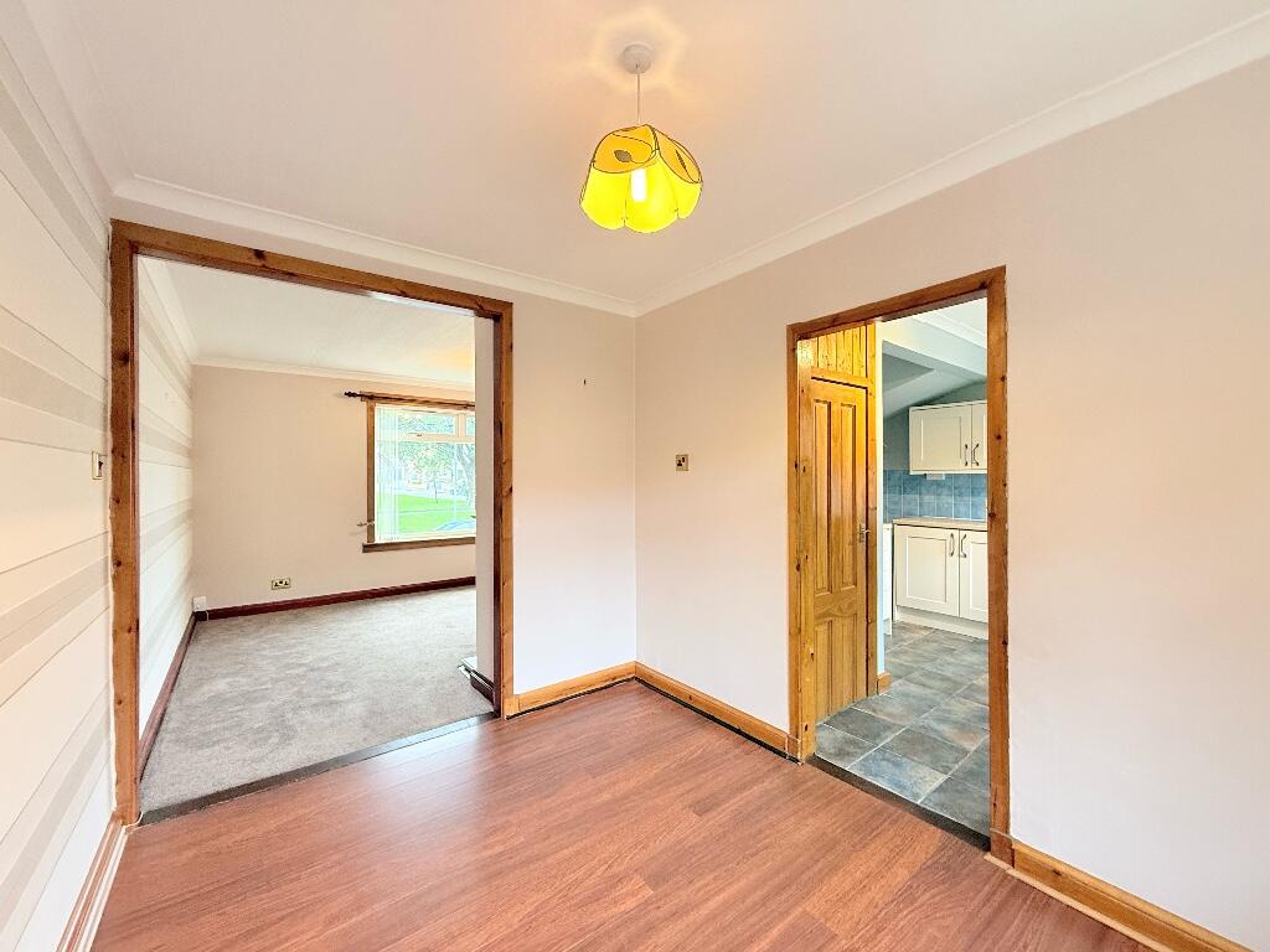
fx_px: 514
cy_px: 476
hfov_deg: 102.1
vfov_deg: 85.7
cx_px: 635
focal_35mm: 14
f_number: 2.2
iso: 200
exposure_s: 1/50
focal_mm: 2.22
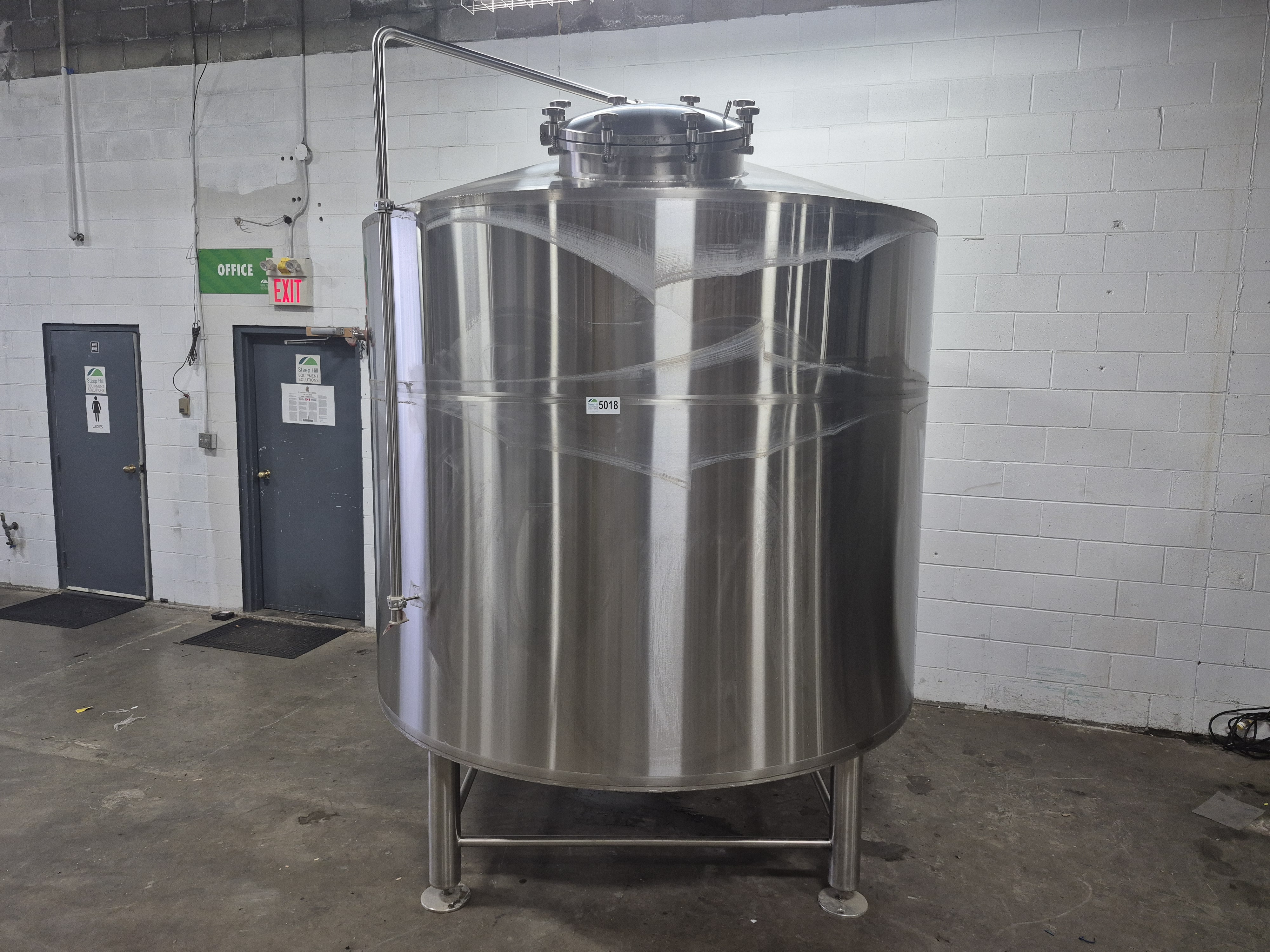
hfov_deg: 73.9
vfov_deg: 58.9
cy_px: 476
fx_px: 844
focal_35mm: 23
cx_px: 635
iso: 160
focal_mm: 5.4
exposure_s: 1/120
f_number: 1.8
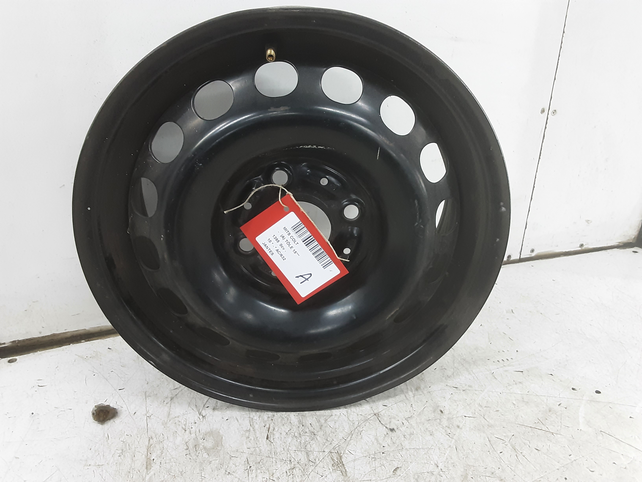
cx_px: 321
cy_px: 241
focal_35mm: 27
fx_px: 501
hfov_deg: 65.3
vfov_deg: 51.4
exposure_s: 1/25
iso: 200
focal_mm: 2.91
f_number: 1.9
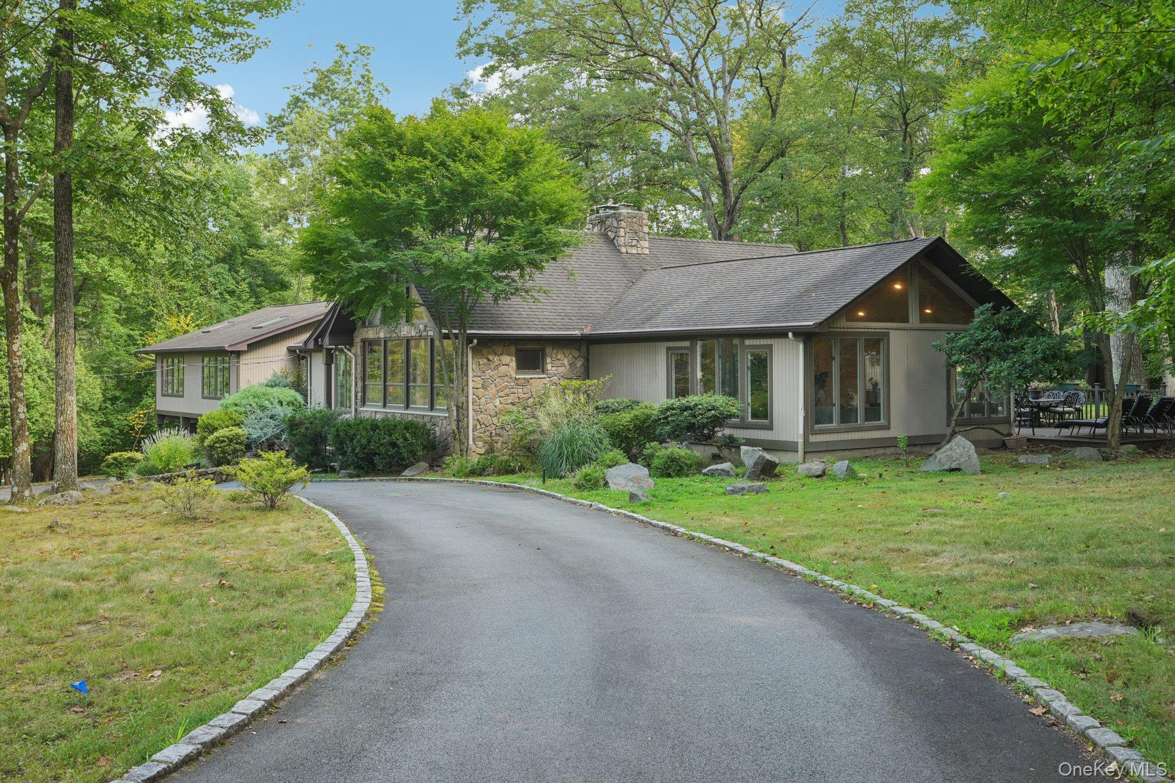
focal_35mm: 34
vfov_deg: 38.4
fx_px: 1126
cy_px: 392
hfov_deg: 55.1
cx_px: 588
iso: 400
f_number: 10
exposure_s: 1/30
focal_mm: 34.5
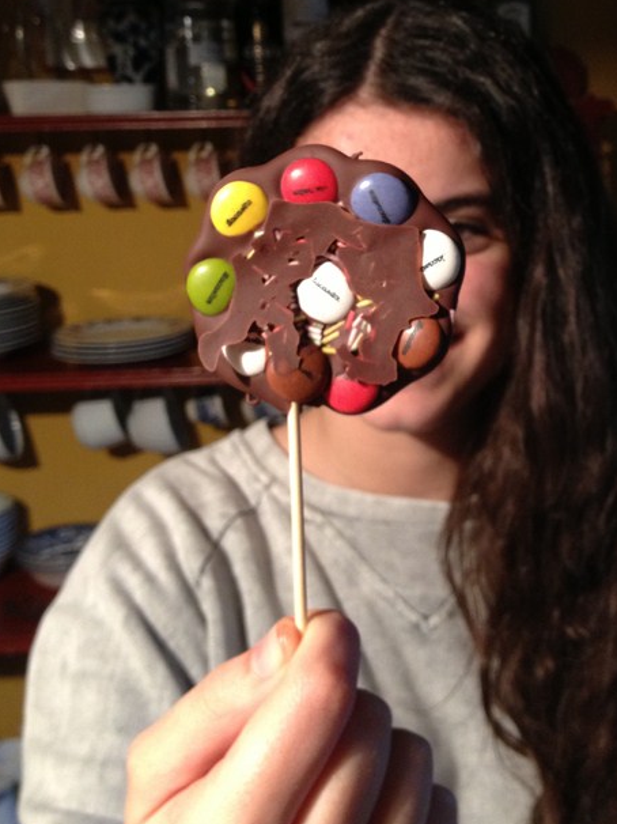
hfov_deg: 27.8
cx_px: 430
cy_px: 271
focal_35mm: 52
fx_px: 1237
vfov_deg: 36.4
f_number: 2.4
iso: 160
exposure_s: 1/20
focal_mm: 4.28
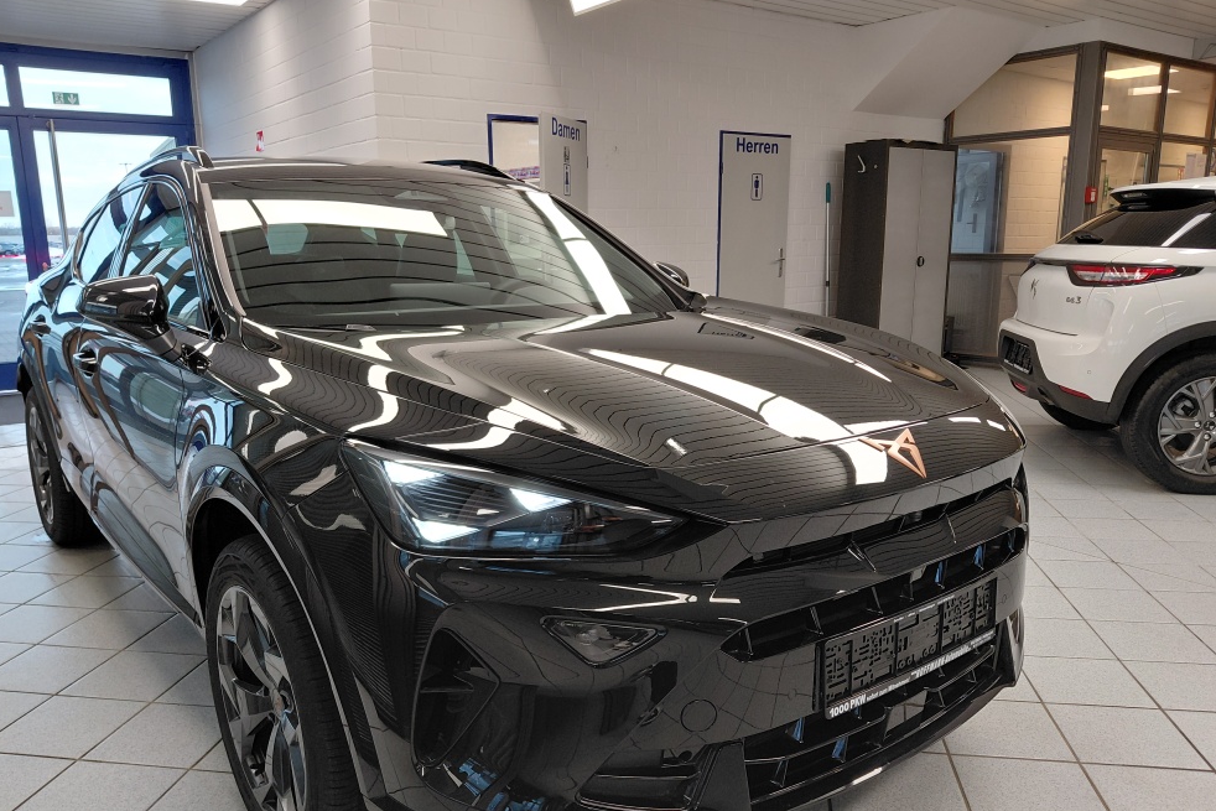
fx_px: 912
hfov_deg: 67.4
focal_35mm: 27
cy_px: 456
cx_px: 619
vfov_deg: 47.8
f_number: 1.8
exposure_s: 1/120
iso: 200
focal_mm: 4.69
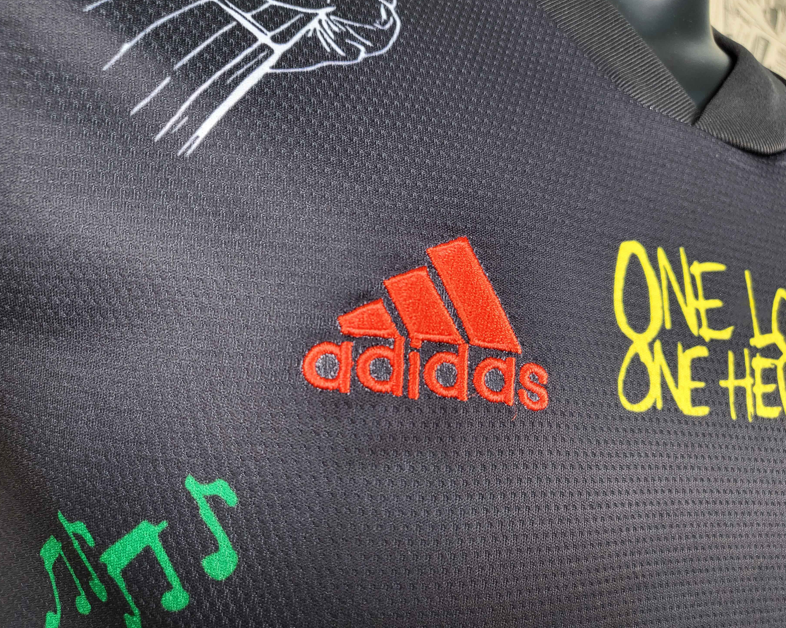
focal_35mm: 28
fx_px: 651
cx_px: 407
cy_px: 305
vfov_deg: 51.5
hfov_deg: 62.2
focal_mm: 4.25
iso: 200
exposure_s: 1/50
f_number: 1.8
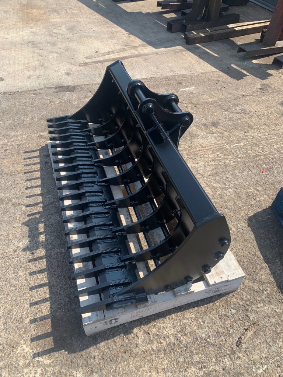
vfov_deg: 67.3
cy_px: 188
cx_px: 142
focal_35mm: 26
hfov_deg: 53.1
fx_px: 283
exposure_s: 1/1054
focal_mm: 4.25
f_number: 1.8
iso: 25
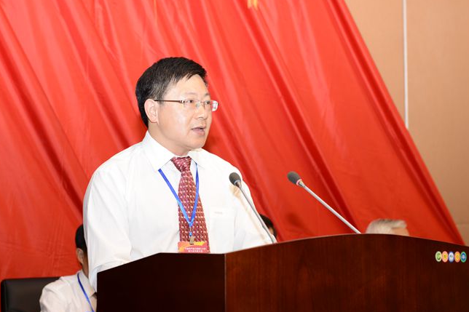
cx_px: 210
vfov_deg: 15.7
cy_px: 166
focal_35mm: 87
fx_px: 1133
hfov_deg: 23.4
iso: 320
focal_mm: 70
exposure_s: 1/60
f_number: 5.6
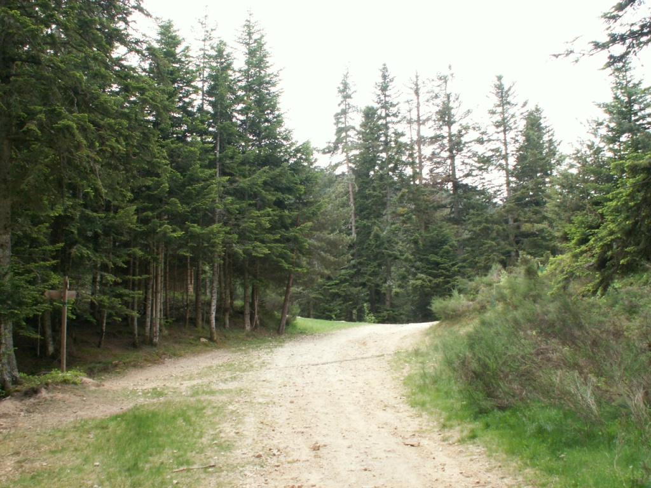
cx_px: 326
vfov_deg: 40.7
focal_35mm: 35
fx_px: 658
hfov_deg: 52.6
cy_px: 244
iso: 50
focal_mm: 5.86
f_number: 5
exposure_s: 1/40
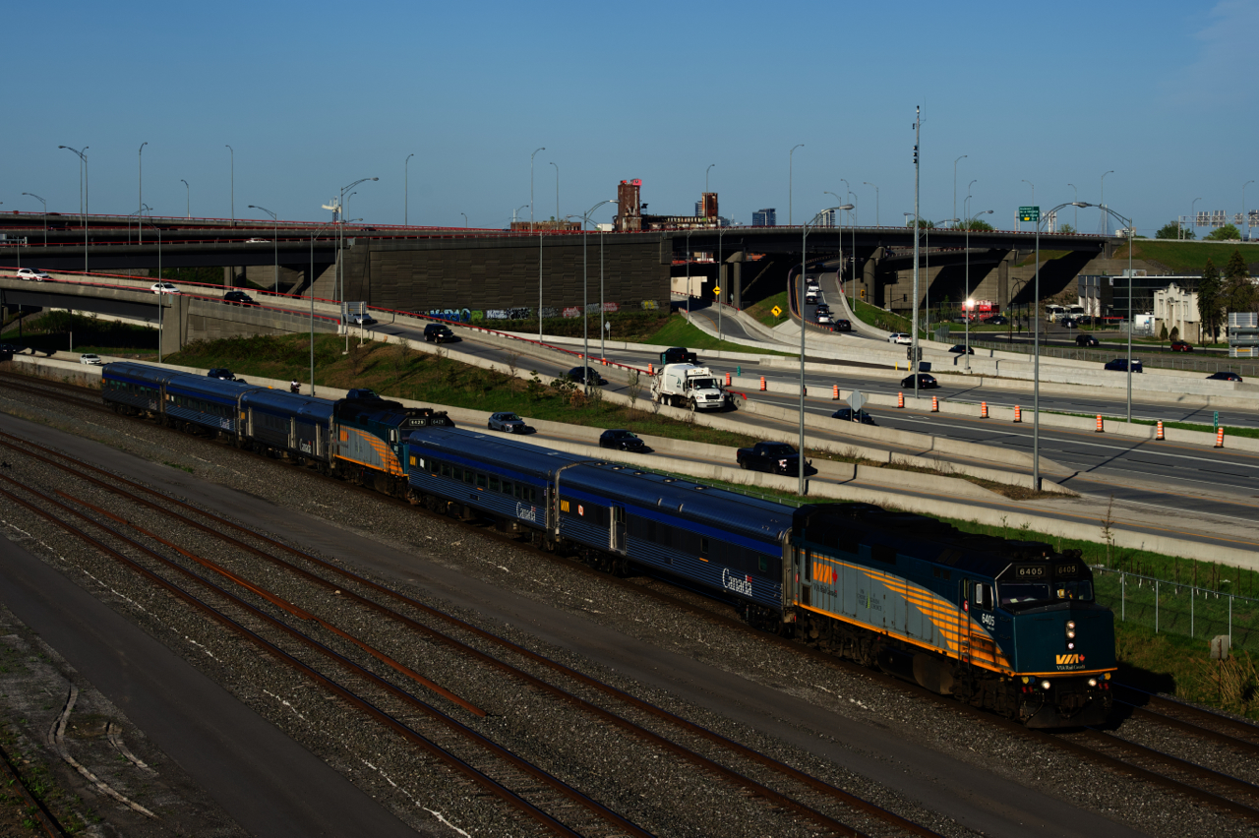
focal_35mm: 69
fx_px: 2412
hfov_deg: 29.3
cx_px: 630
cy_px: 419
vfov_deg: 19.7
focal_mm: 69
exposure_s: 1/800
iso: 250
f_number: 8
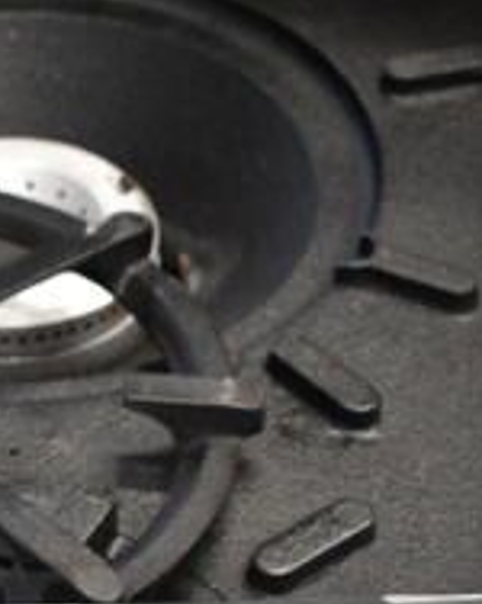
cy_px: 652
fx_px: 2286
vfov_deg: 14.7
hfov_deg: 11.7
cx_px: -167
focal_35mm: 128
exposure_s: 1/50
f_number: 4.2
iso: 1000
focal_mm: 28
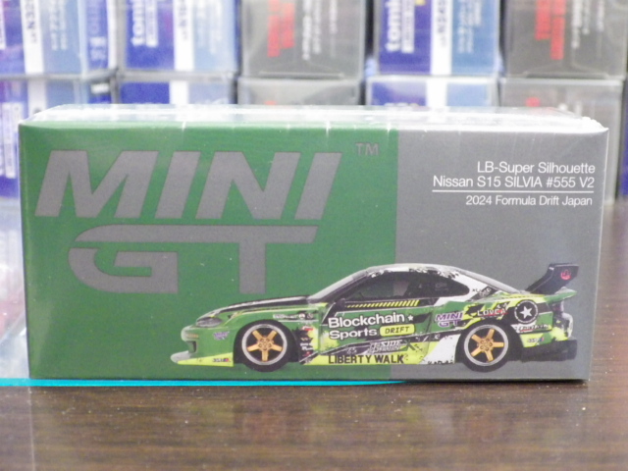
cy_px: 236
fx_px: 1070
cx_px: 314
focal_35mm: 59
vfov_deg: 24.8
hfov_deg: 32.7
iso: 1600
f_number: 4
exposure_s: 1/25
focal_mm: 10.7
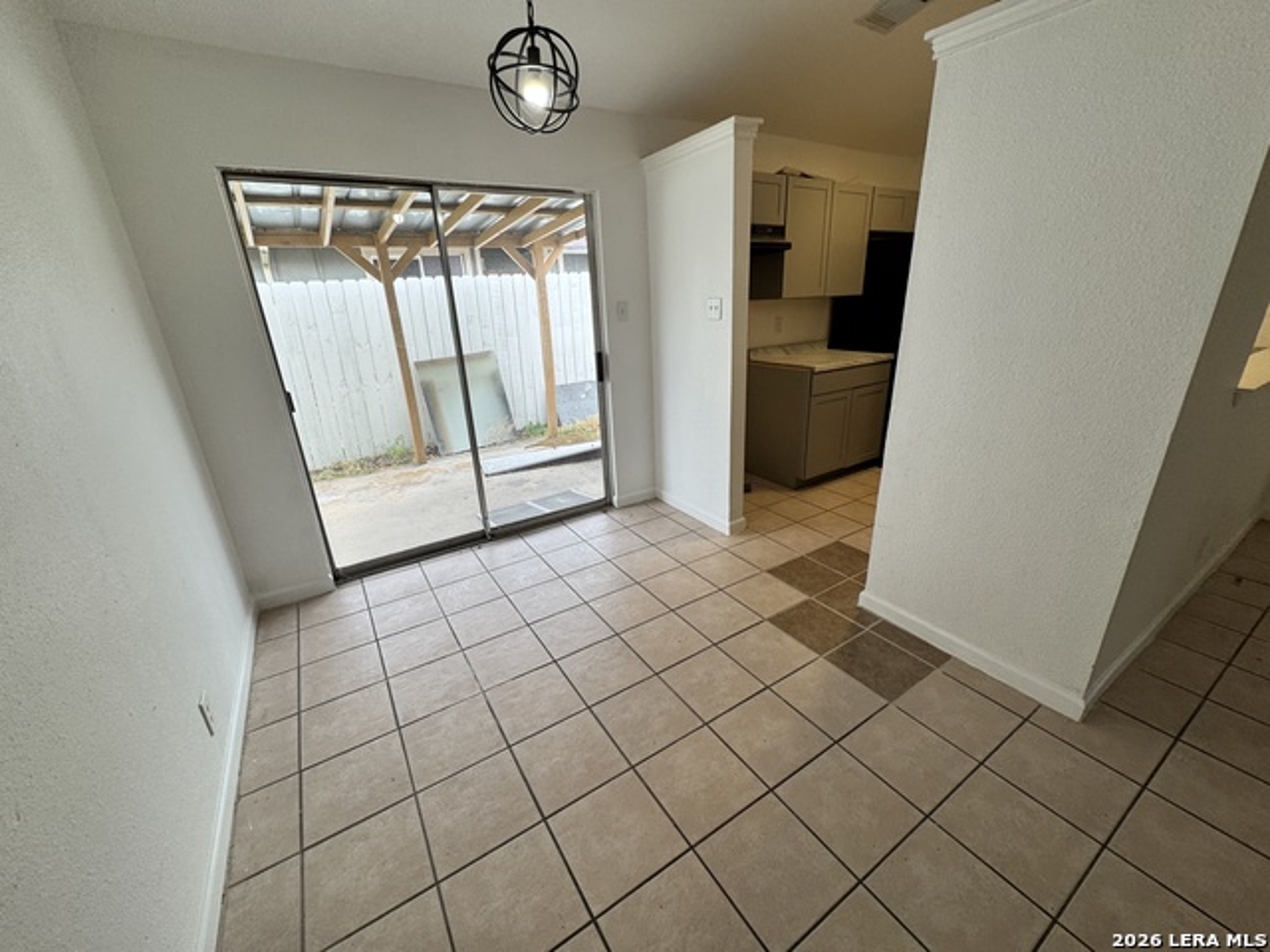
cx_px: 635
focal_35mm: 14
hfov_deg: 102.1
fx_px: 514
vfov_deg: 85.7
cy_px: 476
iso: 64
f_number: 2.2
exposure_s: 1/120
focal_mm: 2.22
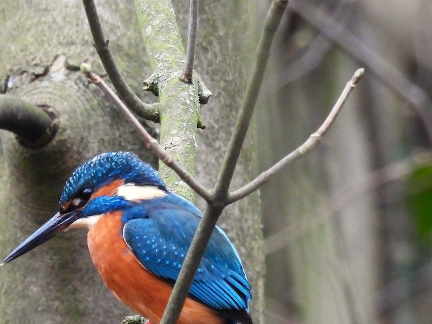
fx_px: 21702
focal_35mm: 1739
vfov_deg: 0.9
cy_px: 262
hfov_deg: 1.1
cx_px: 85
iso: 800
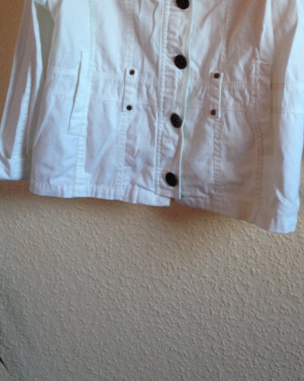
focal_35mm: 63
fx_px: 709
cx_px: 190
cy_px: 52
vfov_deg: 29.0
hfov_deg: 24.1
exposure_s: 1/30
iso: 50
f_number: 2.4
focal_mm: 4.28
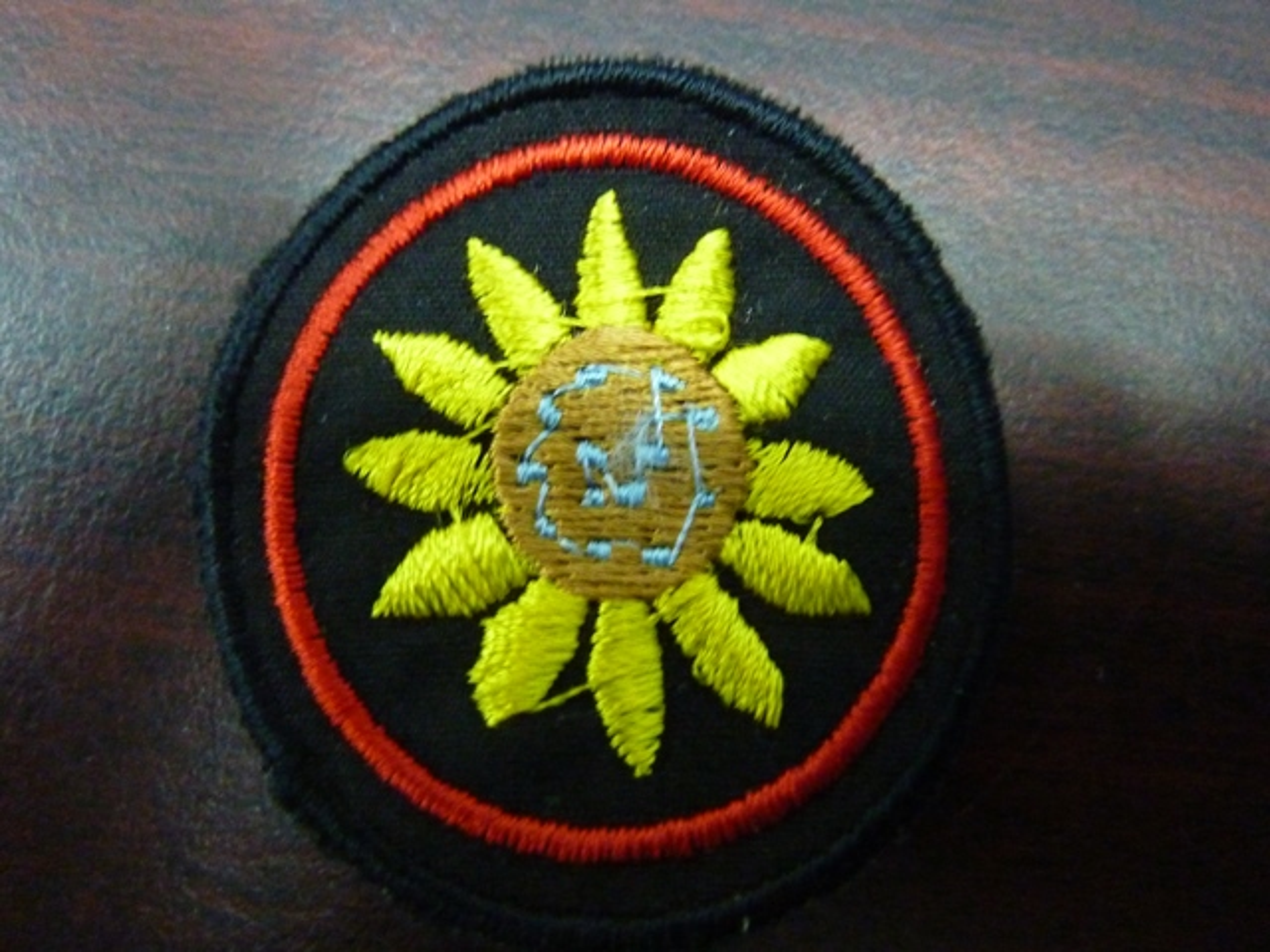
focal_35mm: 25
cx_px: 635
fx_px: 917
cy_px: 476
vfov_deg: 54.9
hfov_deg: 69.4
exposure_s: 1/15
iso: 800
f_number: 3.3
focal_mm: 4.1
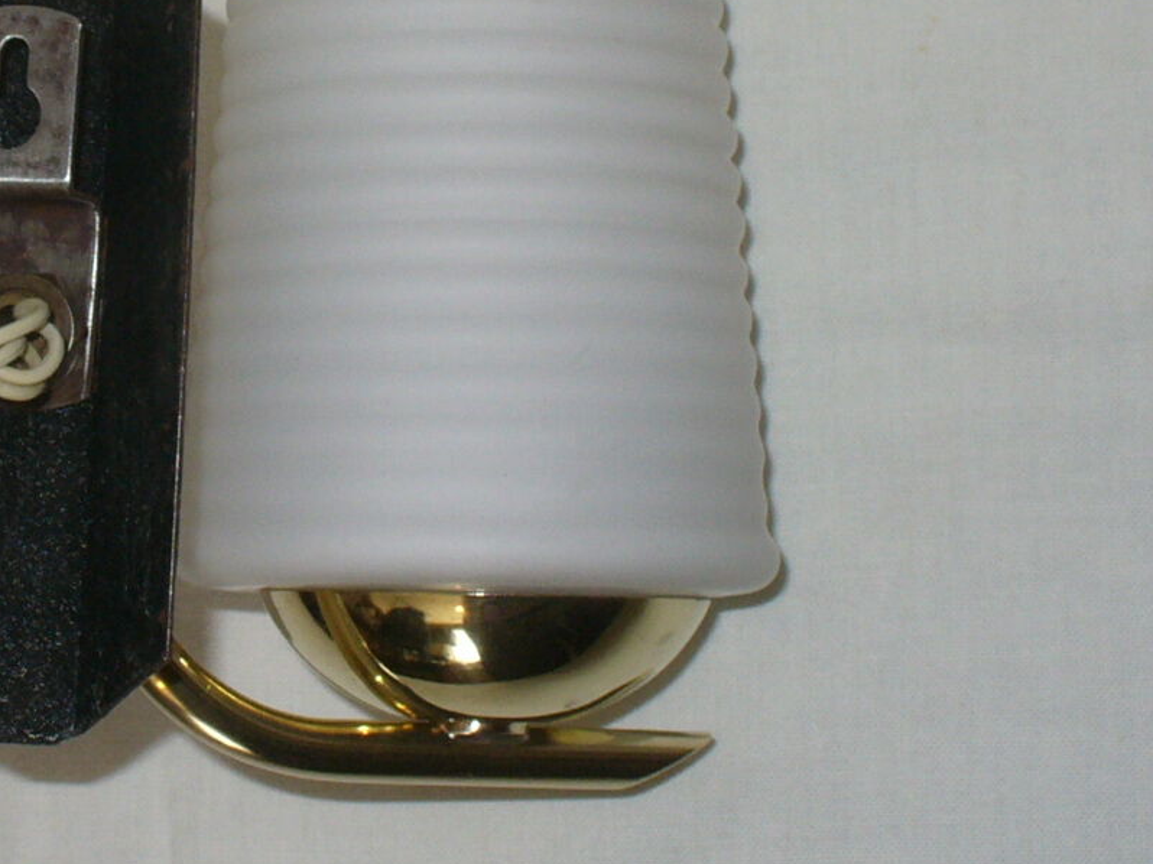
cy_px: -7
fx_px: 3163
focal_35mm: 95
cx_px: 230
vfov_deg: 15.3
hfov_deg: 20.4
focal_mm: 6.1
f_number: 2.8
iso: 100
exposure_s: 1/30
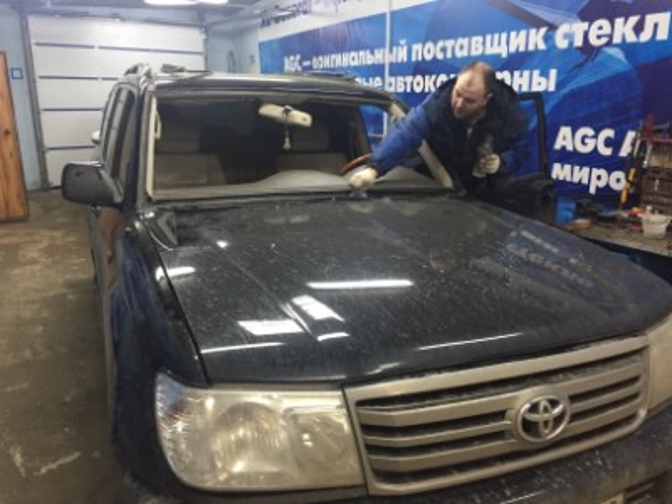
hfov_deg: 61.7
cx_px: 336
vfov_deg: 48.2
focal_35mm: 29
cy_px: 252
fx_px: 563
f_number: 2.2
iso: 200
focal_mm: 4.15
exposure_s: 1/33
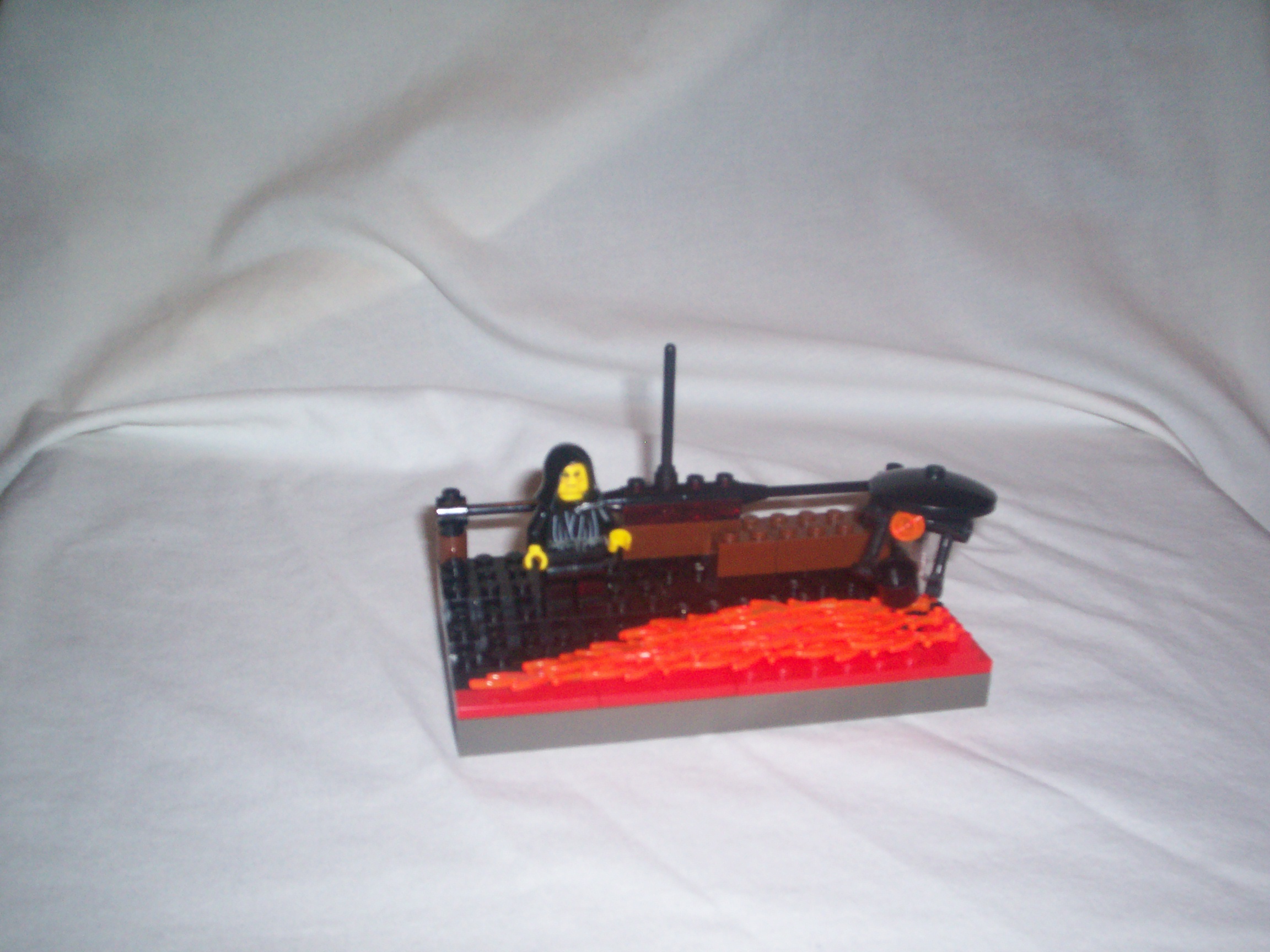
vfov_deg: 39.7
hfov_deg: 51.4
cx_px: 635
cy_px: 476
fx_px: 1321
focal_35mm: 36
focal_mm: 5.9
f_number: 4.5
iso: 140
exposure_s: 1/64
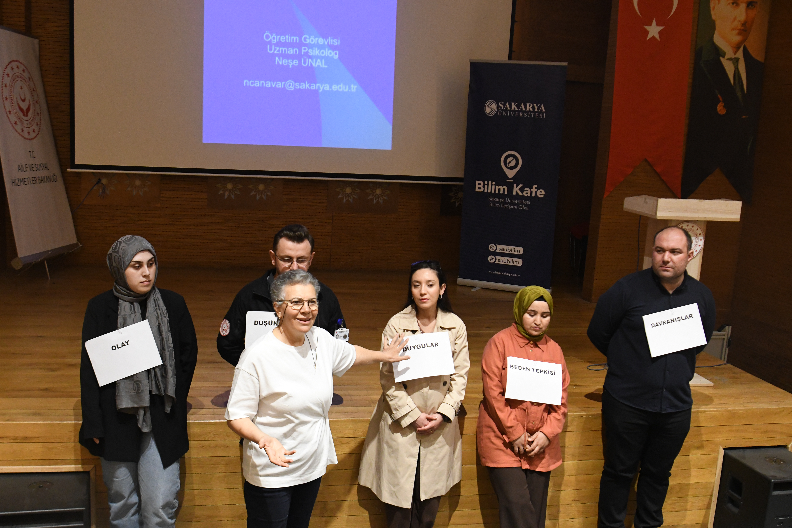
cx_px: 396
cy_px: 264
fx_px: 792
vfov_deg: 36.9
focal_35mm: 36
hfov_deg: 53.1
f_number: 4.5
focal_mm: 24
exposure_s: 1/80
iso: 3200
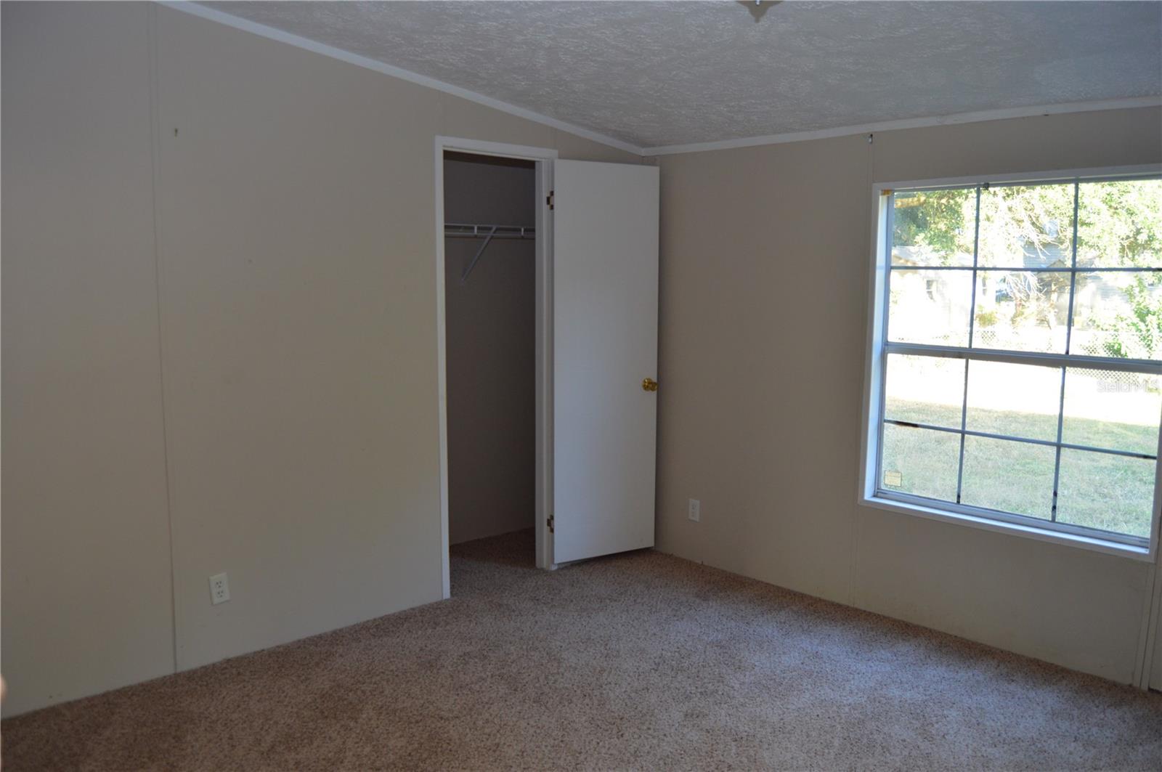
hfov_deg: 67.4
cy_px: 386
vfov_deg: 47.8
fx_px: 871
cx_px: 581
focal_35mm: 27
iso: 400
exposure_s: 1/60
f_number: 4
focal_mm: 18
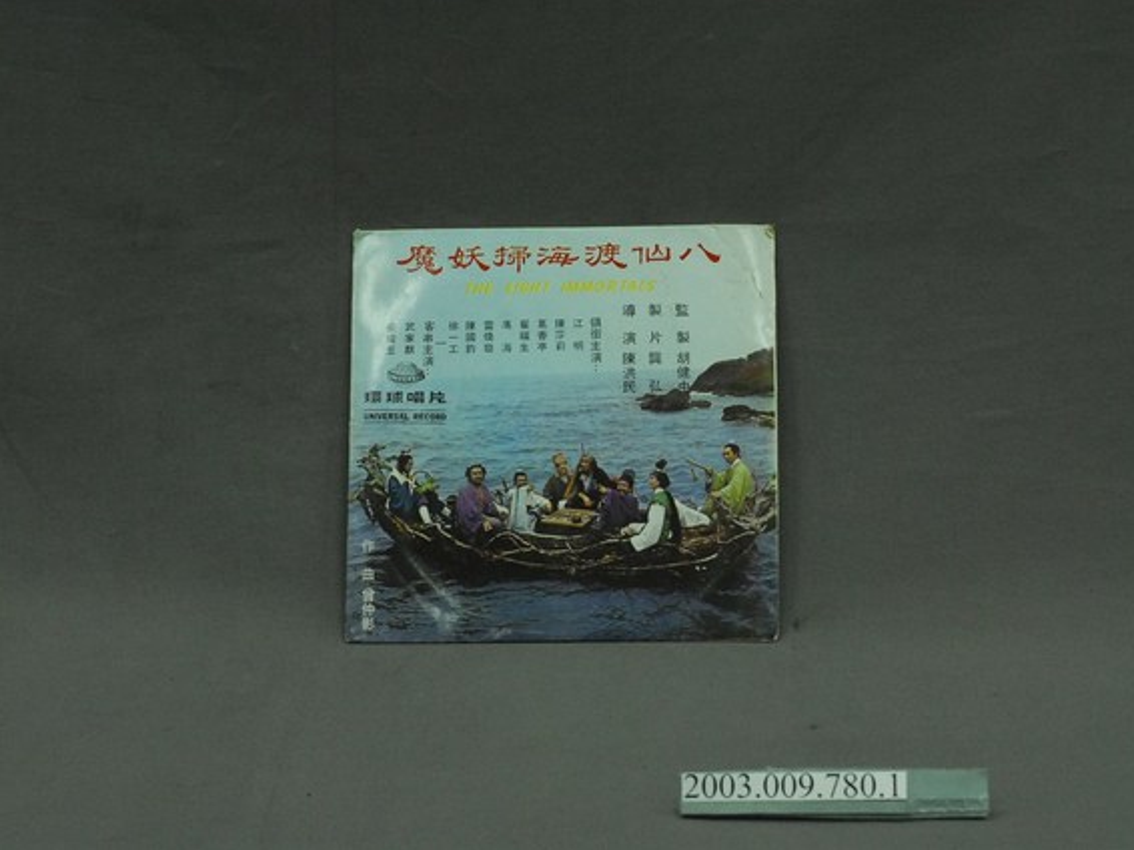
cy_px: 423
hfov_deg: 20.0
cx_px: 561
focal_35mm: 98
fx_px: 3209
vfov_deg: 15.1
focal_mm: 60
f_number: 10
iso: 1000
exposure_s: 1/25
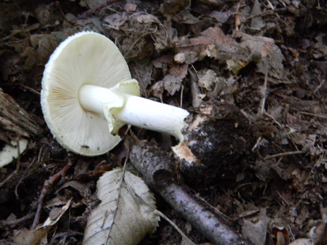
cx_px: 164
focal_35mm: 83
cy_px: 122
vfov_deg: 17.8
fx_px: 784
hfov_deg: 23.6
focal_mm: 15.1
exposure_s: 1/3.1
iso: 400
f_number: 4.5
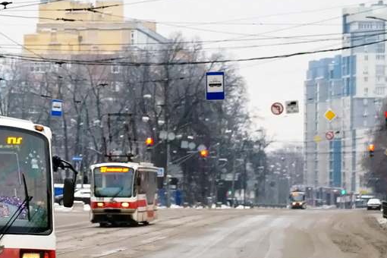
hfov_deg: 8.3
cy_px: 124
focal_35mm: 247
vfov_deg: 5.6
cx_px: -57
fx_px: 2655
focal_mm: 70
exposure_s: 1/320
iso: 800
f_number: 5.6
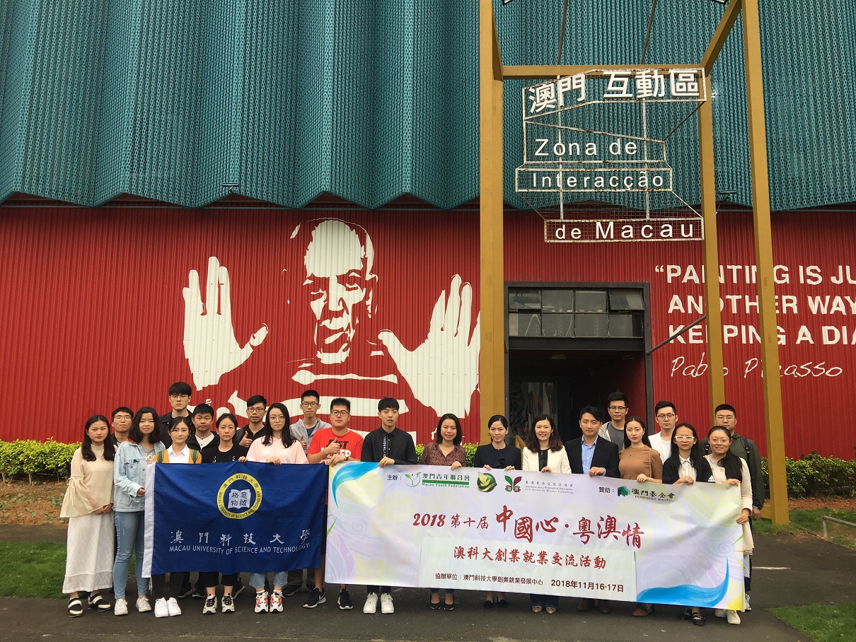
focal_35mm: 29
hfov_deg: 61.6
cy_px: 321
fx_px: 717
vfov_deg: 48.2
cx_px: 428
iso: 25
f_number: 2.2
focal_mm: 4.15
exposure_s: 1/120
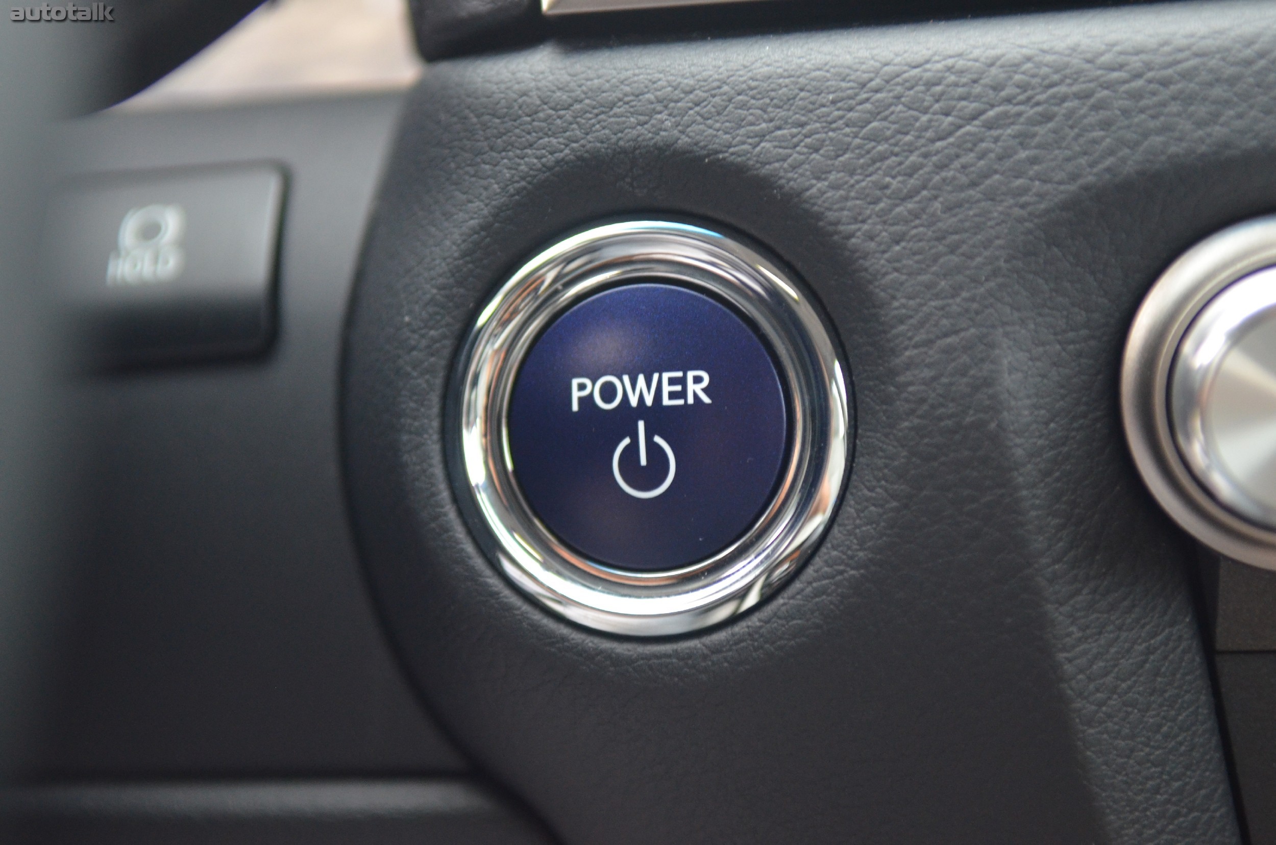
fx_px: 2918
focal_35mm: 82
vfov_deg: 16.5
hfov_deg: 24.7
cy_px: 422
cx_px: 638
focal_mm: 55
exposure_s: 1/80
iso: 1600
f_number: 2.8
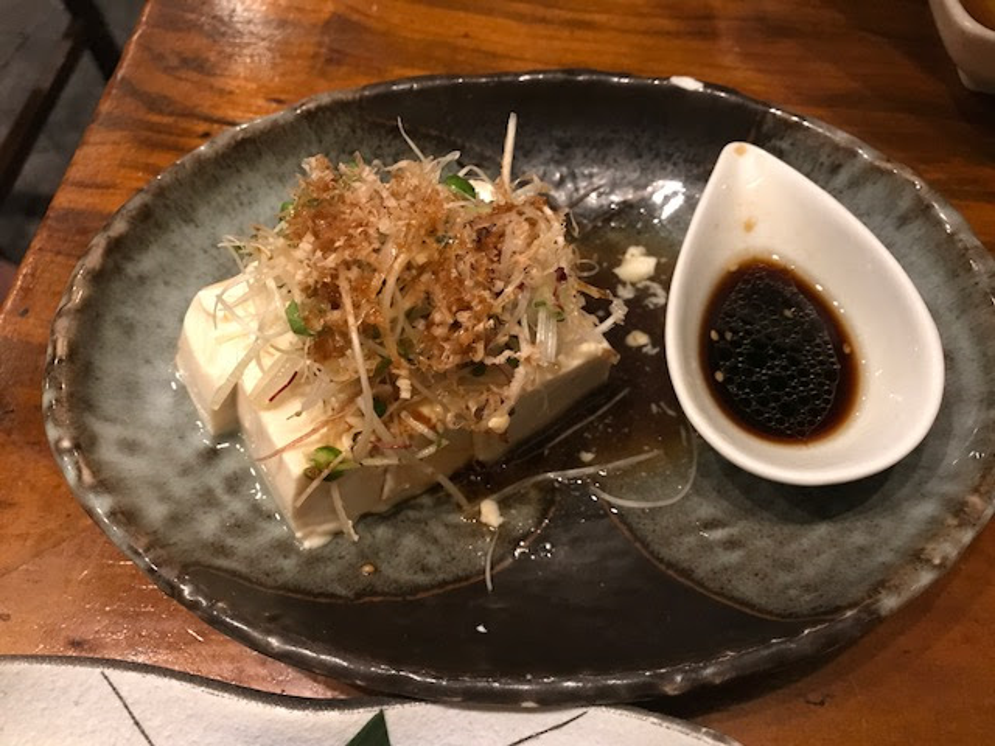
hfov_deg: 63.4
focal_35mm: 28
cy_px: 373
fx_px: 805
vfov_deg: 49.7
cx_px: 498
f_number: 1.8
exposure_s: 1/5
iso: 80
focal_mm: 3.99
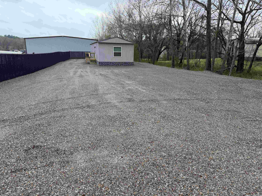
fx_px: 182
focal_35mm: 24
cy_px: 98
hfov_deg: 71.6
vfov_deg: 56.8
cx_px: 131
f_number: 1.78
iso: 100
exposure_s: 1/796
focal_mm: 6.76
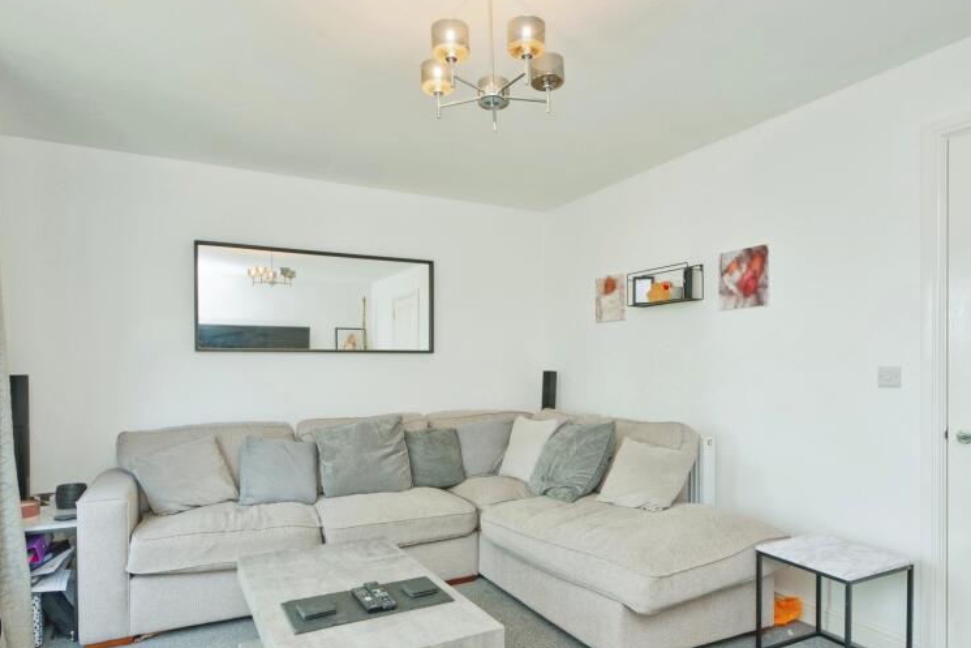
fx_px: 593
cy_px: 369
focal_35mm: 22
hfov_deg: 78.5
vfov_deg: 57.0
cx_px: 503
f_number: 9
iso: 400
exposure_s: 1/30
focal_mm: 16
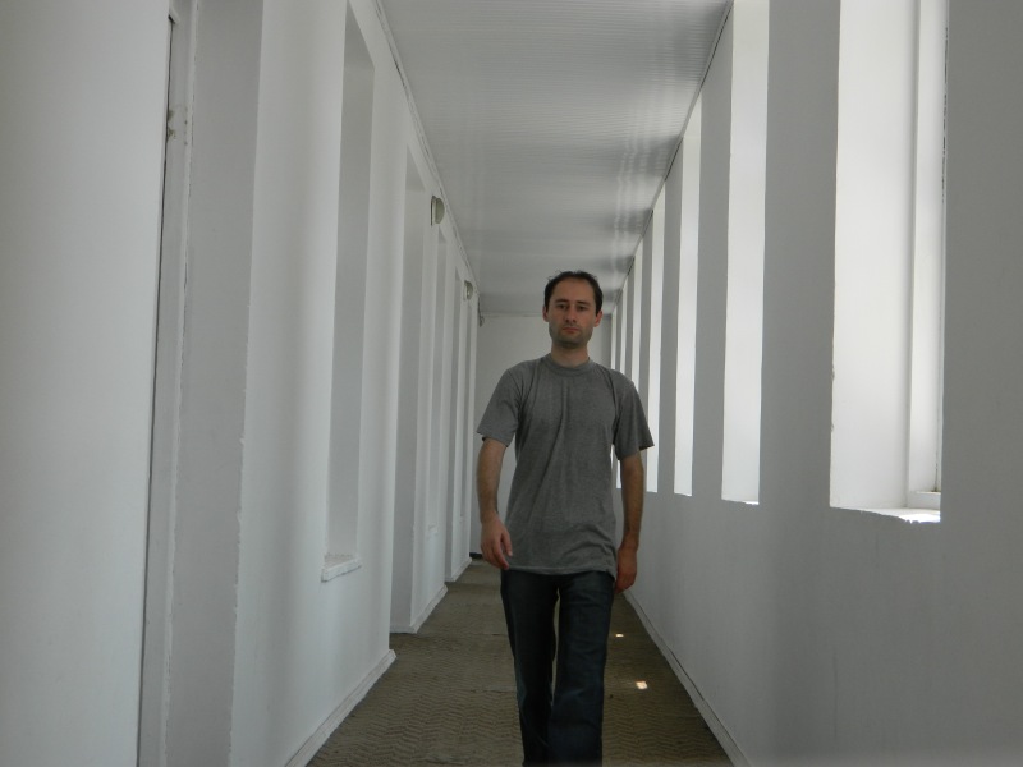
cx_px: 512
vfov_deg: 25.7
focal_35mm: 57
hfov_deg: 33.8
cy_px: 384
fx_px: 1685
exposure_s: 1/125
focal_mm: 10.2
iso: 80
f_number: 3.8
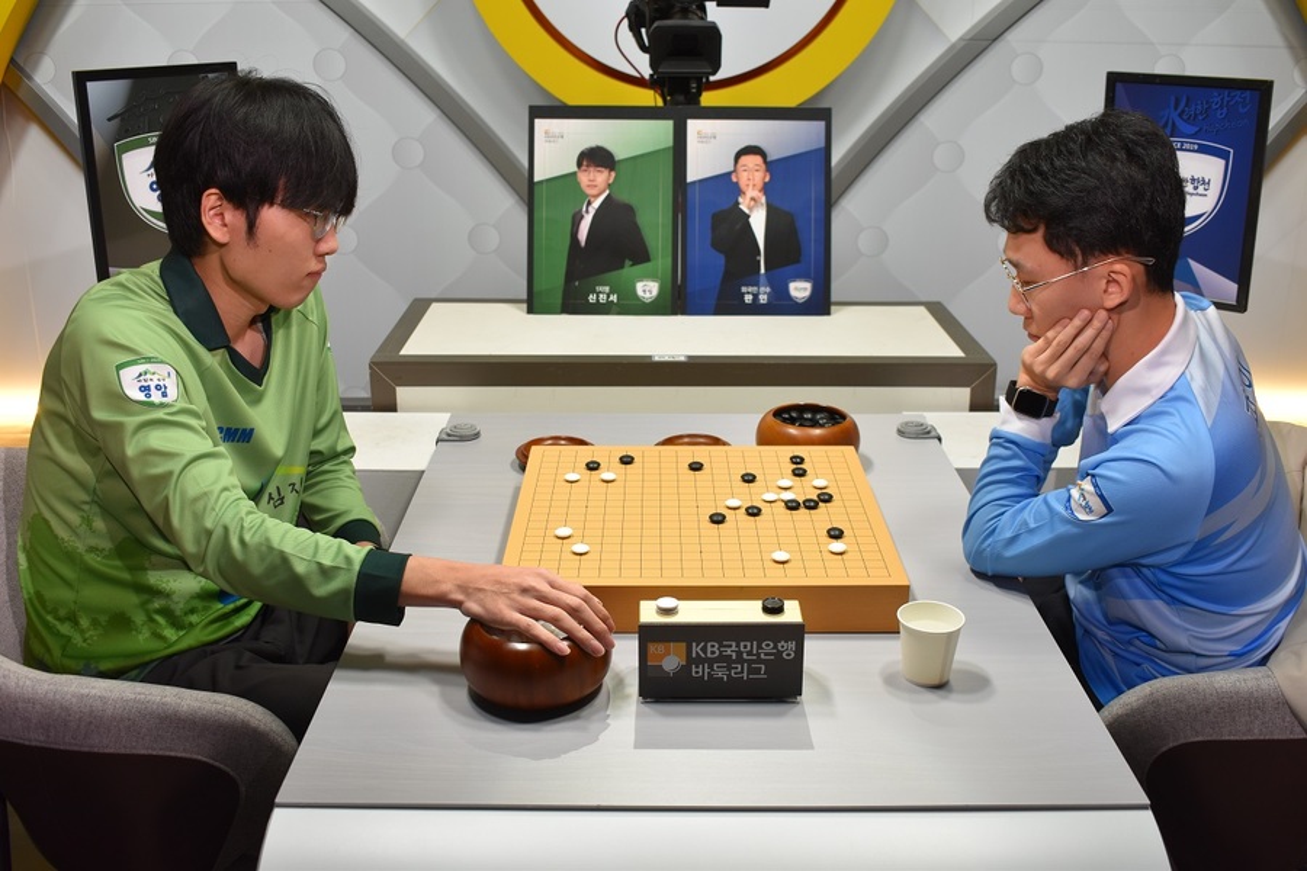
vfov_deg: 36.9
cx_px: 654
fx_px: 1307
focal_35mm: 36
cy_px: 436
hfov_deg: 53.1
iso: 400
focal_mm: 24
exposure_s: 1/30
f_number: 4
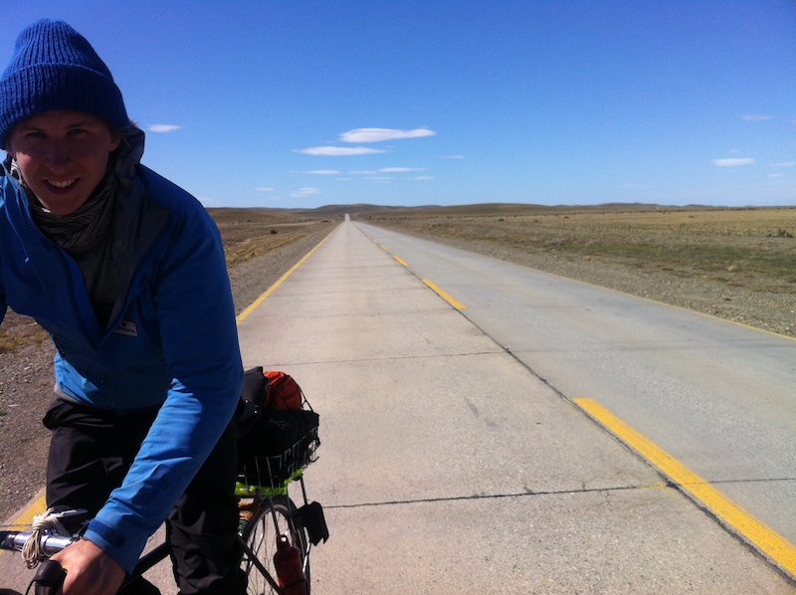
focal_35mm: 35
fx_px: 804
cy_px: 298
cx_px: 398
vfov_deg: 40.6
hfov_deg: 52.7
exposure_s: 1/2514
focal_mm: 3.85
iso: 80
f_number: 2.8
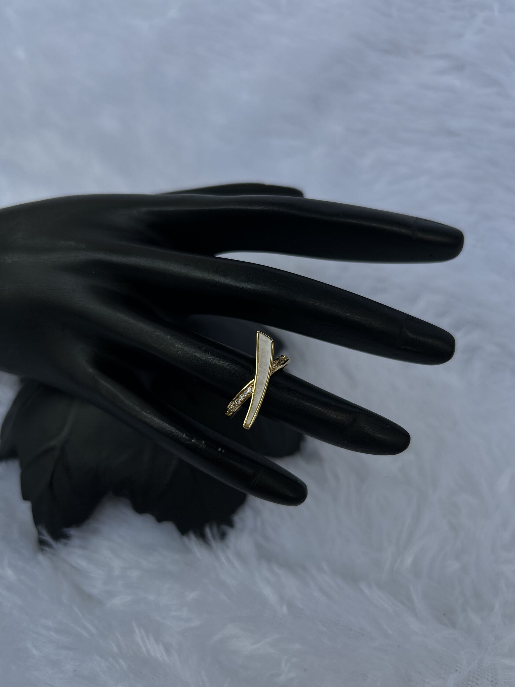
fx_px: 516
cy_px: 344
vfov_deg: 67.3
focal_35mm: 26
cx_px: 258
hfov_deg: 53.1
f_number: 1.5
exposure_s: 1/103
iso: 125
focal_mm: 5.7
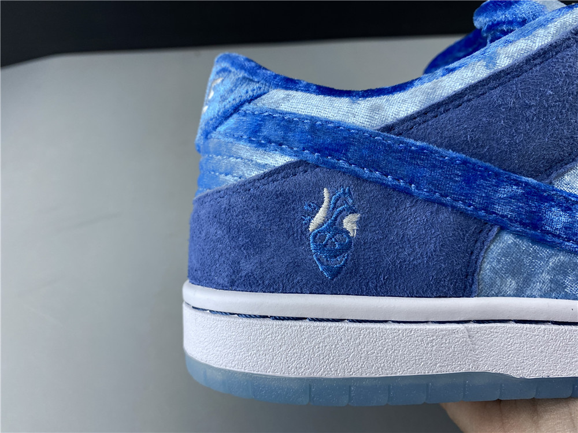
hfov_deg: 67.3
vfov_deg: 53.1
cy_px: 216
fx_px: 434
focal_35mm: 26
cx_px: 289
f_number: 1.8
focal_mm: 4.25
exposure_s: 1/100
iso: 40
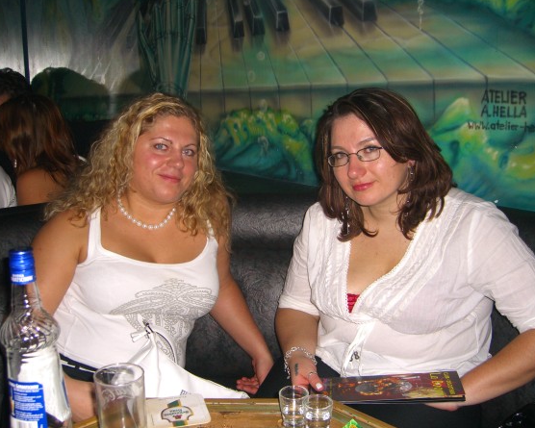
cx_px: 261
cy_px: 214
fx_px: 633
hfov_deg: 45.8
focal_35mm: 40
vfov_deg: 37.3
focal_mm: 7.9
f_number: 2.8
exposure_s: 1/60
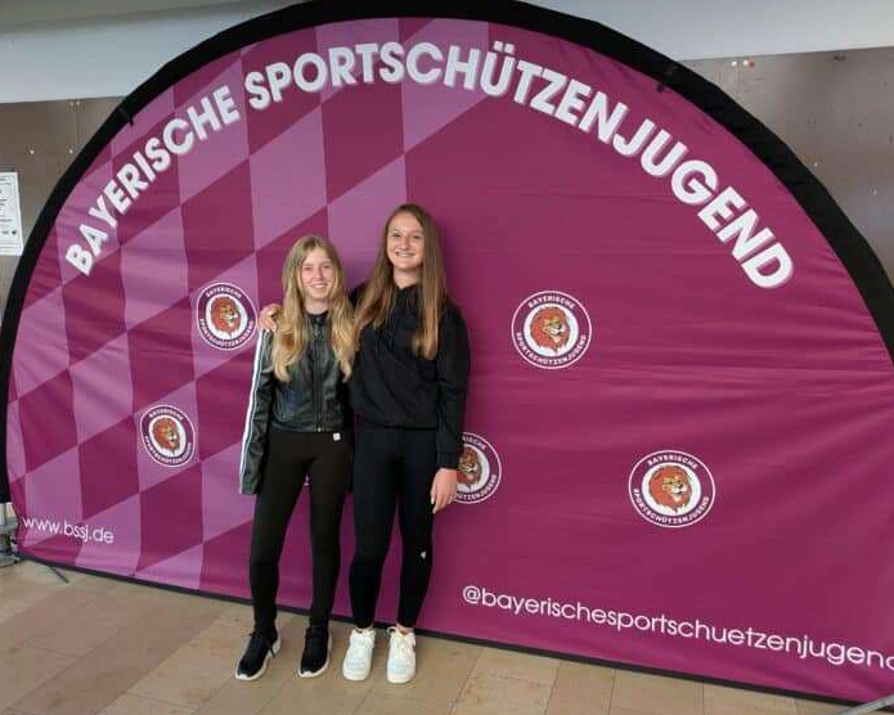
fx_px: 714
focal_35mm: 27
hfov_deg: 64.1
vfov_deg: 53.2
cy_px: 361
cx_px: 436
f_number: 1.89
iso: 44
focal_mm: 5.43
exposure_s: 1/33.3
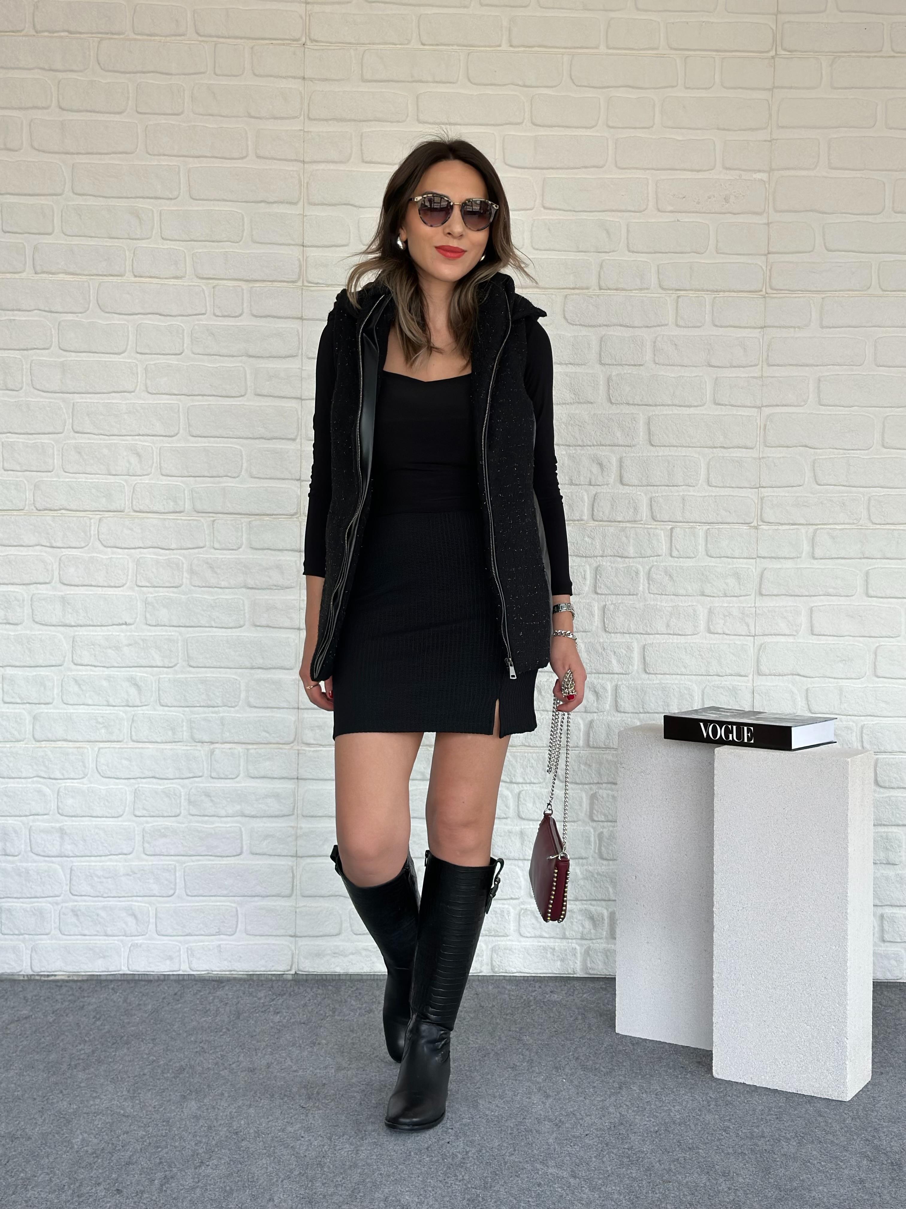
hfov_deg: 30.3
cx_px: 453
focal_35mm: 48
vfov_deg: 39.7
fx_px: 1675
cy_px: 604
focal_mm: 6.86
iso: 80
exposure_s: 1/393
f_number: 1.78
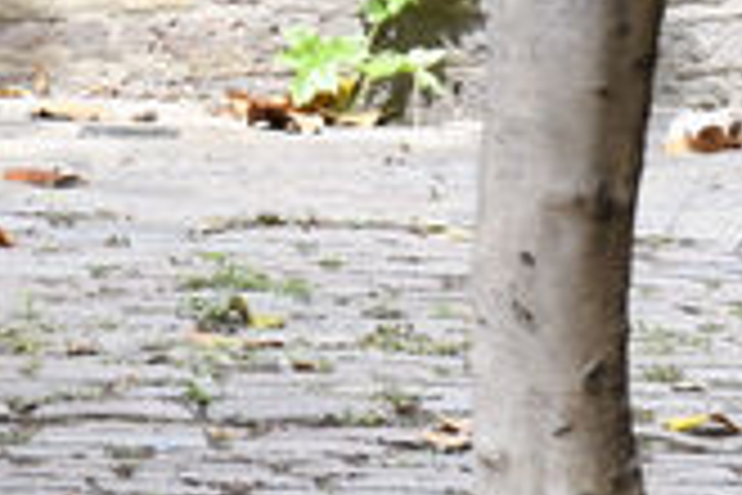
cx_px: -1273
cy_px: -835
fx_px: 8512
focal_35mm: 413
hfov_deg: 4.8
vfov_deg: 3.3
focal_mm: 62
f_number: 8
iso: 560
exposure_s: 1/125
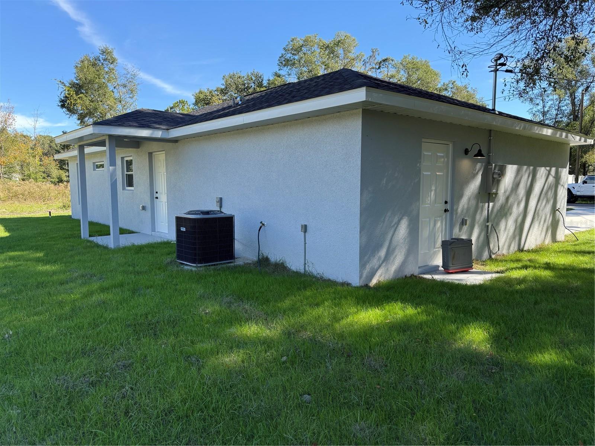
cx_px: 298
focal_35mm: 24
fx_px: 413
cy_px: 223
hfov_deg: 71.6
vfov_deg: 56.8
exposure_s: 1/1314
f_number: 1.78
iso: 100
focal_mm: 6.76
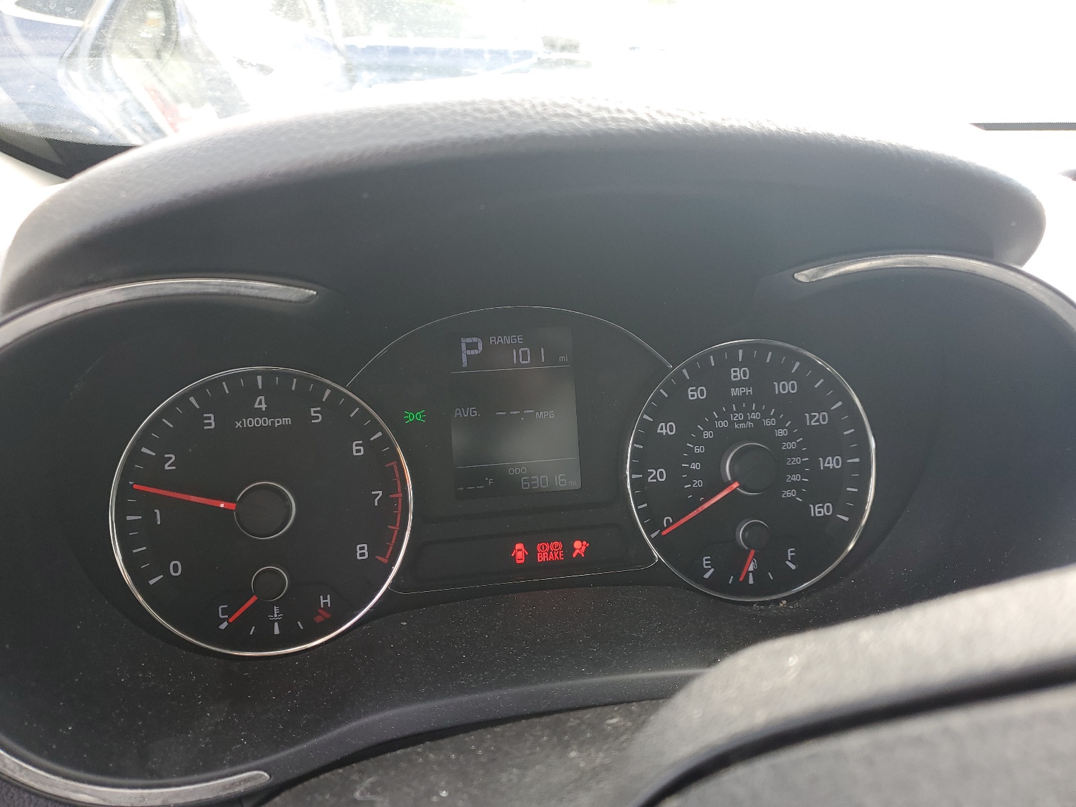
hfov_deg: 67.3
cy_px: 404
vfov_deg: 53.1
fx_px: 808
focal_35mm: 26
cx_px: 538
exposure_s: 1/120
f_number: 1.5
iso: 50
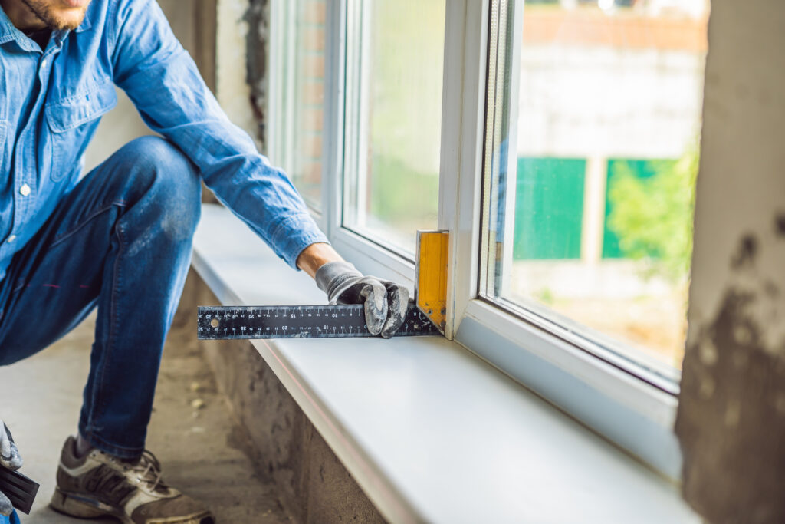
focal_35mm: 50
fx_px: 1090
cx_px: 392
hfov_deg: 39.6
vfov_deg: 27.0
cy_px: 262
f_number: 2.8
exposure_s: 1/100
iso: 100
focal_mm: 50
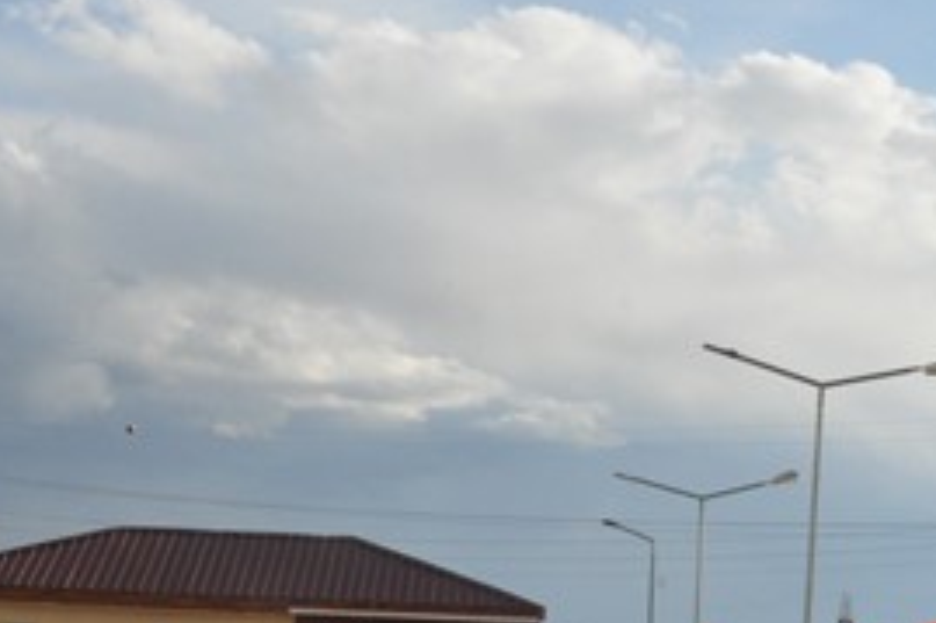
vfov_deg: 11.6
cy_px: 672
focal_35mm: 116
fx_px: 3014
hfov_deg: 17.6
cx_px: 532
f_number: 22
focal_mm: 32
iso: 800
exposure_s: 1/200
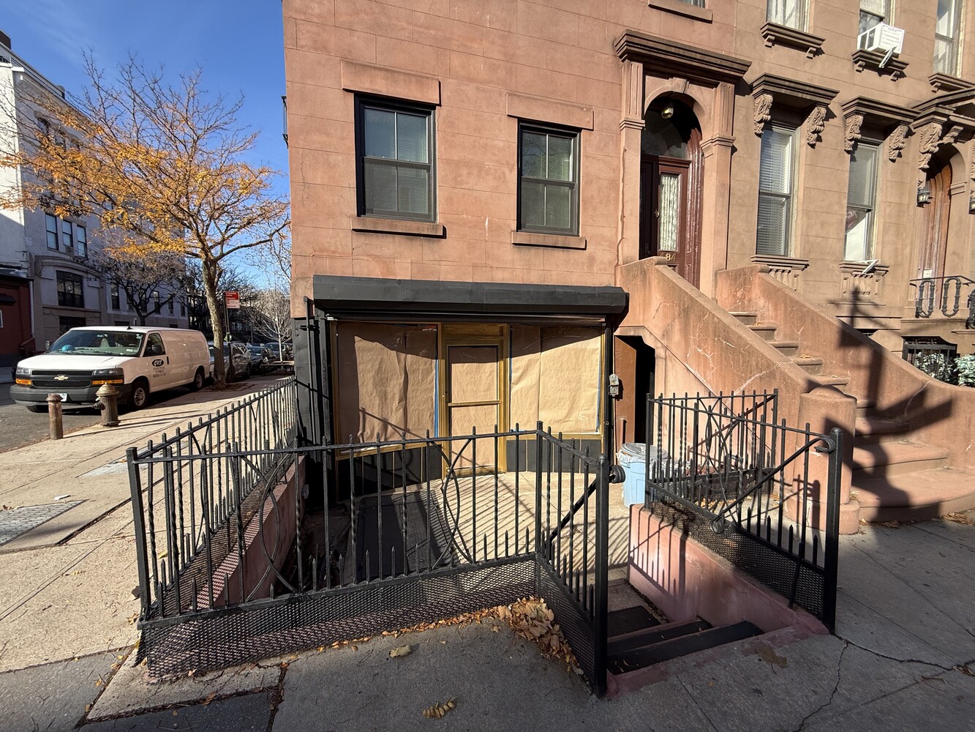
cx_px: 488
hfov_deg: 102.1
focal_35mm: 14
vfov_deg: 85.7
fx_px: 394
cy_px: 366
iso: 50
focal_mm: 2.22
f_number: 2.2
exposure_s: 1/955
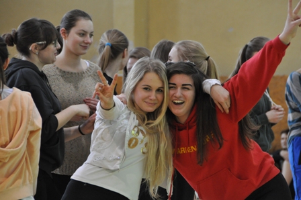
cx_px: 150
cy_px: 100
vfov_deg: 4.6
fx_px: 2506
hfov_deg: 6.9
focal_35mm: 300
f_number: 6.3
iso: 1600
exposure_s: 1/125
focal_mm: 200
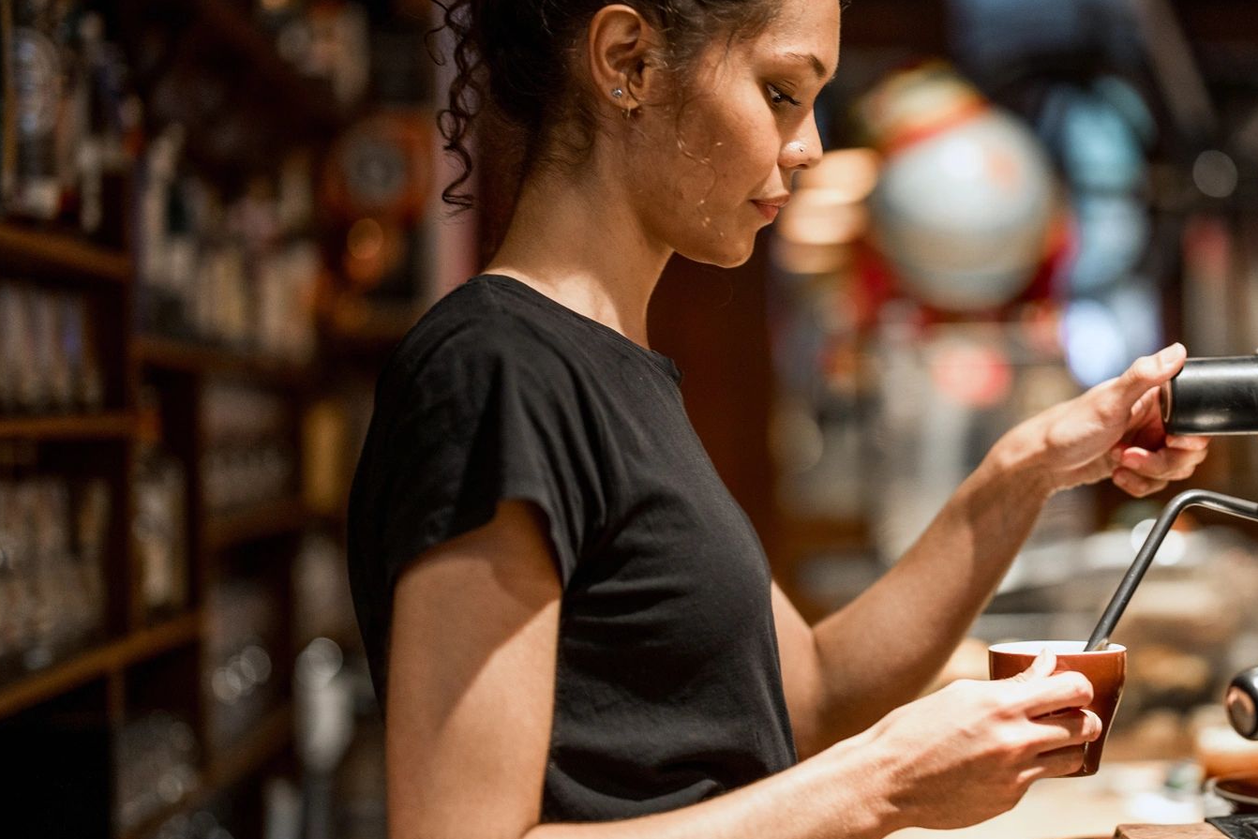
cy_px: 421
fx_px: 2761
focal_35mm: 79
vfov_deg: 17.3
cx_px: 851
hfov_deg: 25.5
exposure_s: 1/125
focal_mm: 50
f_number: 1.2
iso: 400
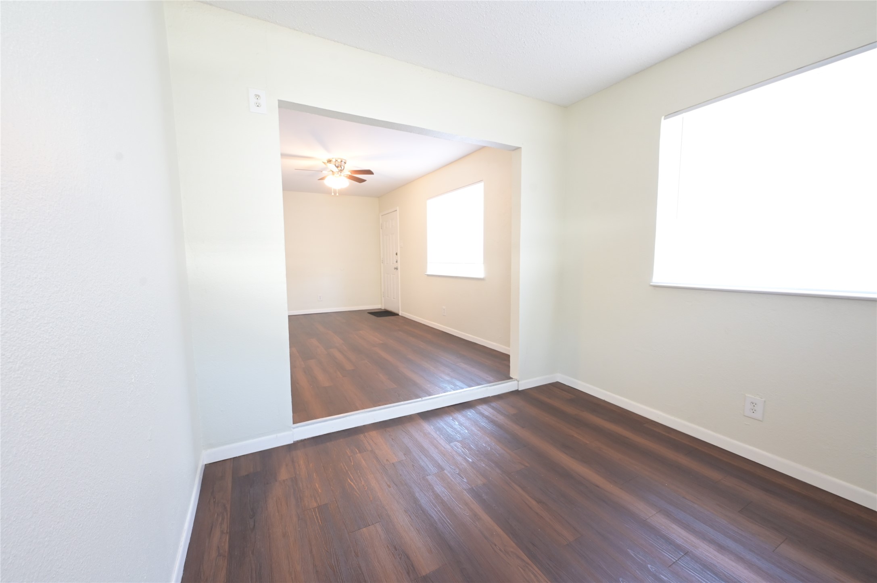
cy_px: 292
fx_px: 341
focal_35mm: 14
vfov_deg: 81.1
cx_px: 438
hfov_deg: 104.3
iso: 2000
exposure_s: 1/15
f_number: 8
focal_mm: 14
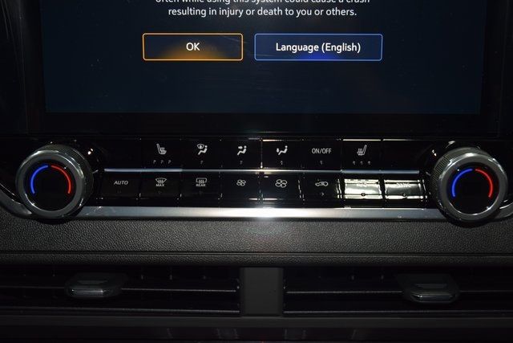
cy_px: 172
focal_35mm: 57
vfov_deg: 23.8
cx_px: 256
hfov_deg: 35.0
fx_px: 812
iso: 500
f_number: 4.2
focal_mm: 38
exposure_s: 1/40
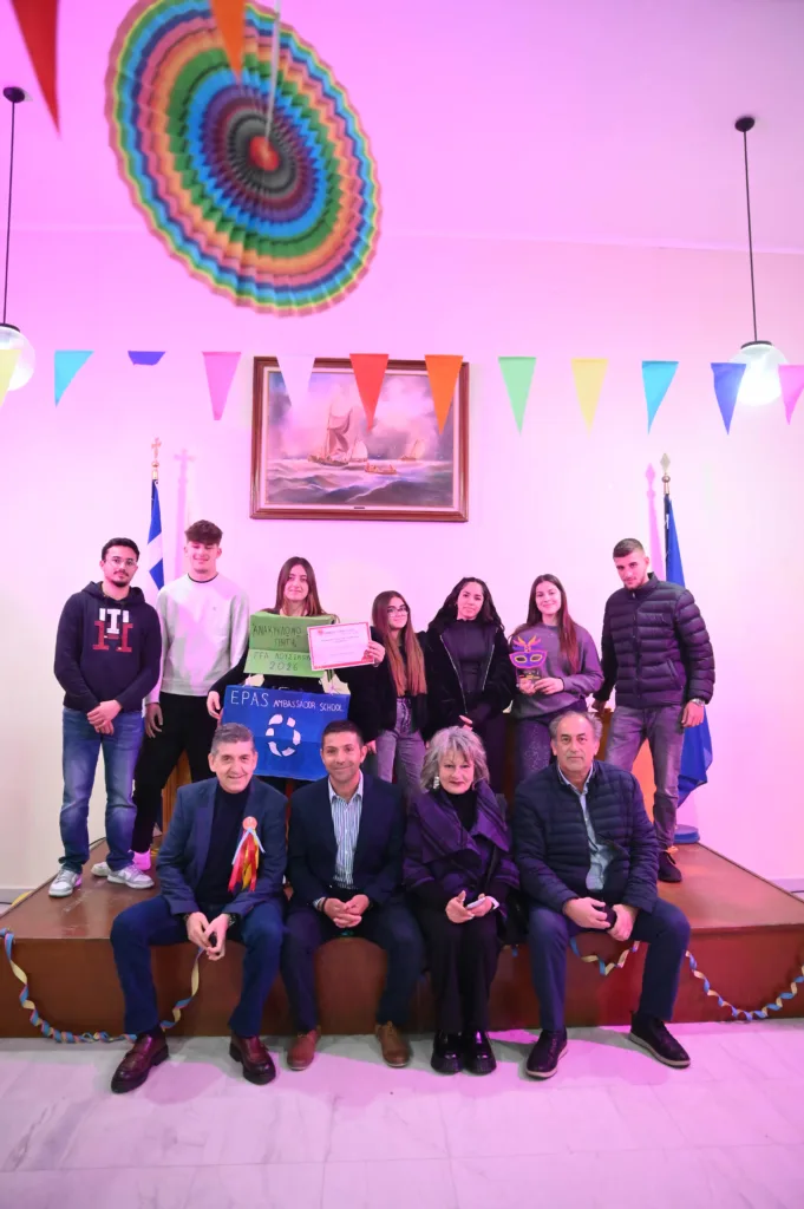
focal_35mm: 24
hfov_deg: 53.1
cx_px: 402
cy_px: 604
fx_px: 805
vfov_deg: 73.8
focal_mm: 24
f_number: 2.8
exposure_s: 1/320
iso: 6400
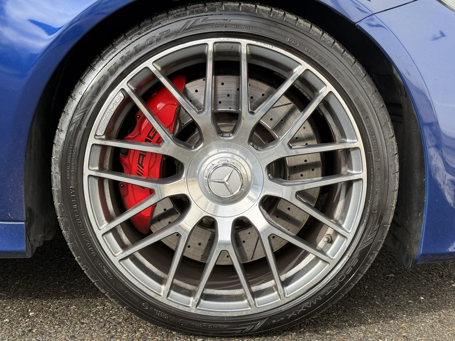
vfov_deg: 30.3
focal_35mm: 48
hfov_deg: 39.7
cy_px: 170
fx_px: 631
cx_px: 228
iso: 100
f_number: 1.78
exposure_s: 1/917
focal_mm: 6.76
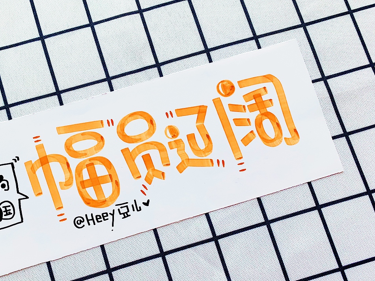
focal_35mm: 35
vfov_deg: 40.6
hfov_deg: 51.7
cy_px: 156
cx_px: 126
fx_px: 379
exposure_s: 1/580
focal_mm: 4.25
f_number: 1.8
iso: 25
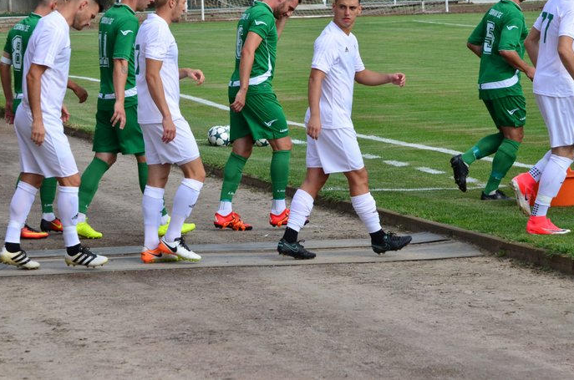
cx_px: 327
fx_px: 2689
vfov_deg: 8.1
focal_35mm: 169
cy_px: 132
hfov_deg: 12.2
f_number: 8
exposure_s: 1/1000
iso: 640
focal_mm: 86
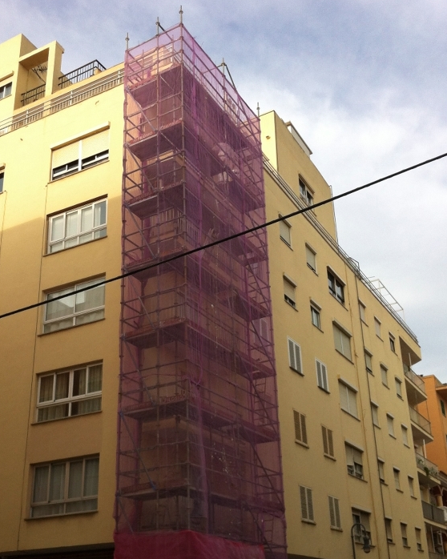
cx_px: 212
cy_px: 342
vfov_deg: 41.8
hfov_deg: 34.1
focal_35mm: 44
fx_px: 728
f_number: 2.8
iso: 80
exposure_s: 1/520
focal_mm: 3.85
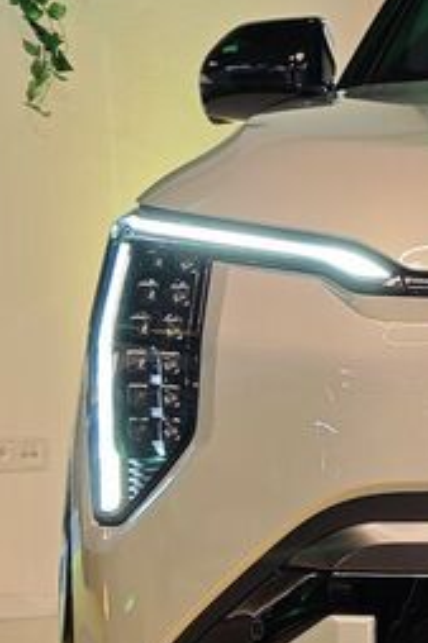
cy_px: 419
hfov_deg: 8.0
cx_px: 978
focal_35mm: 161
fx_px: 2875
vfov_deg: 12.8
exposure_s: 1/50
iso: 134
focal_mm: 8.72
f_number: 1.63
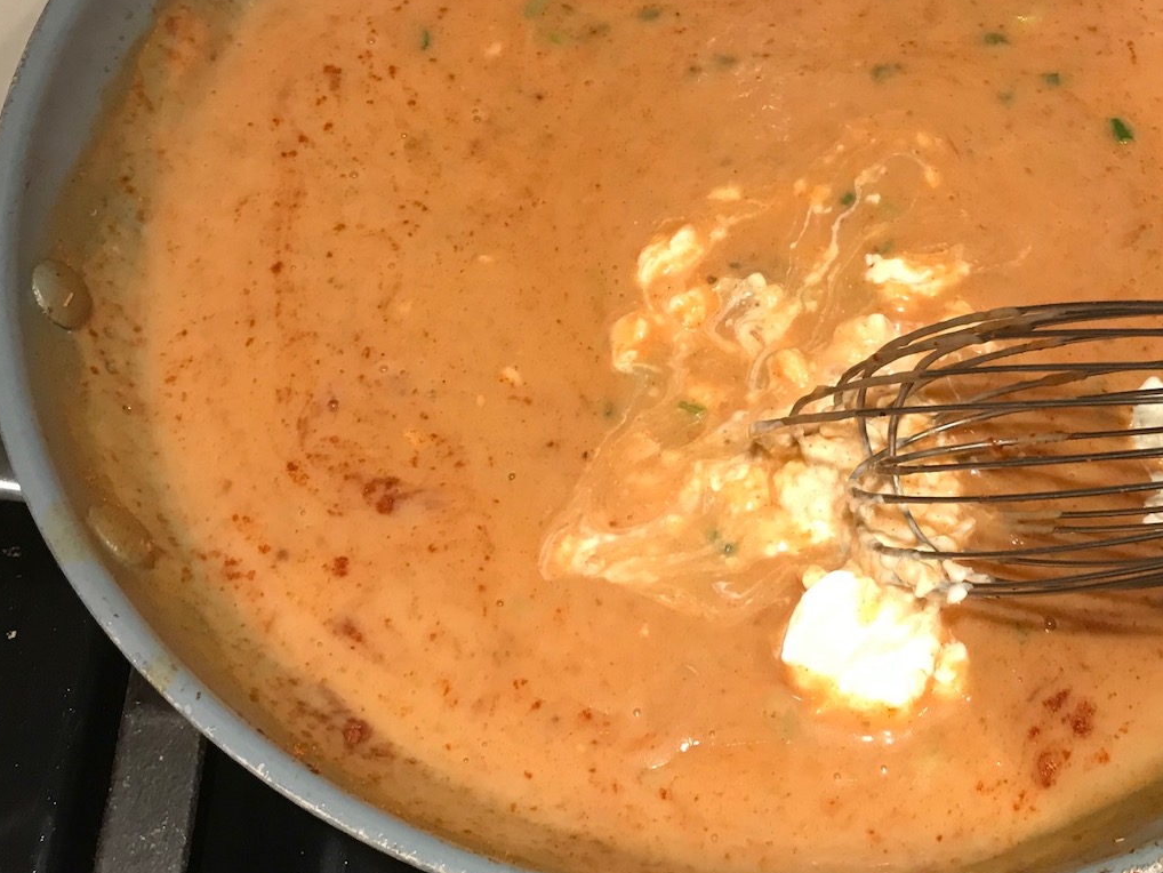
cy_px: 323
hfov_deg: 42.4
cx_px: 762
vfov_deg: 32.7
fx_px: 1479
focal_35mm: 44
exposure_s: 1/20
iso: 40
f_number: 1.8
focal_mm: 3.99
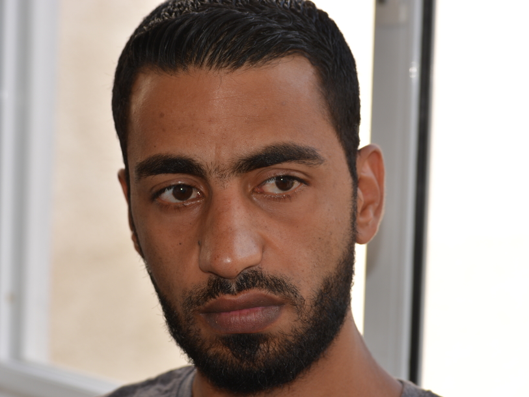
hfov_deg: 17.9
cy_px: 214
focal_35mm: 110
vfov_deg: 13.5
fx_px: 1681
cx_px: 233
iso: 100
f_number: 5.6
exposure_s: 1/200
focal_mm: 62
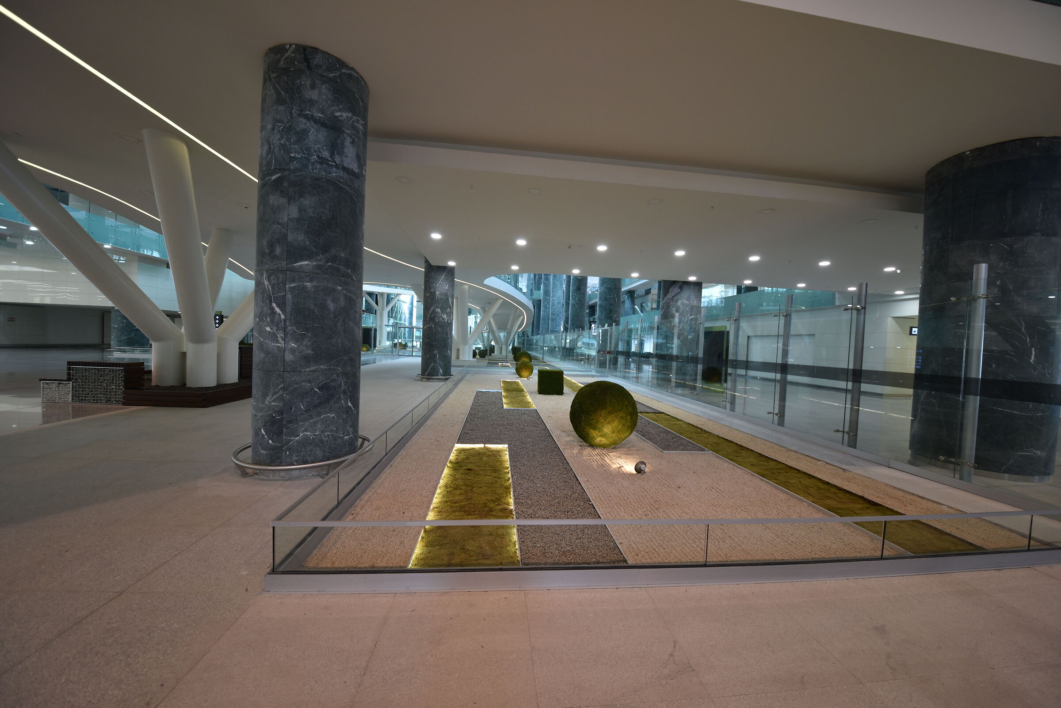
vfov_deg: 90.1
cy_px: 354
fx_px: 354
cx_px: 530
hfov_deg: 112.6
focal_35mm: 12
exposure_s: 1/13
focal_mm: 12
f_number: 4.5
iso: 360
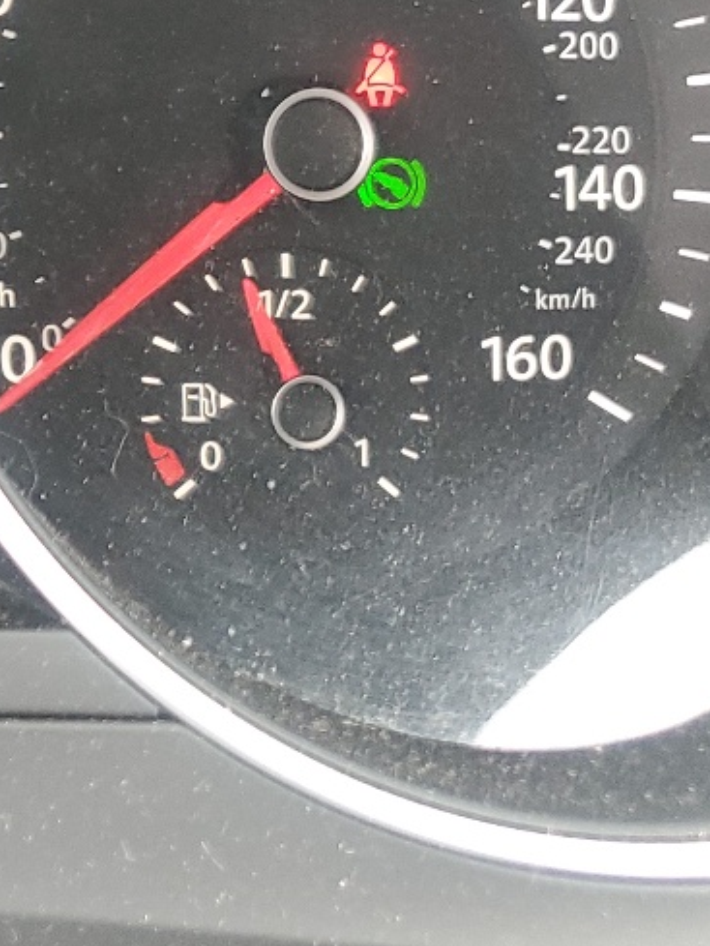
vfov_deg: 22.2
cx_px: -569
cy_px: 15
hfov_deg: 15.1
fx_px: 2324
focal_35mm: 85
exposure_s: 1/60.2
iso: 115
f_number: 1.5
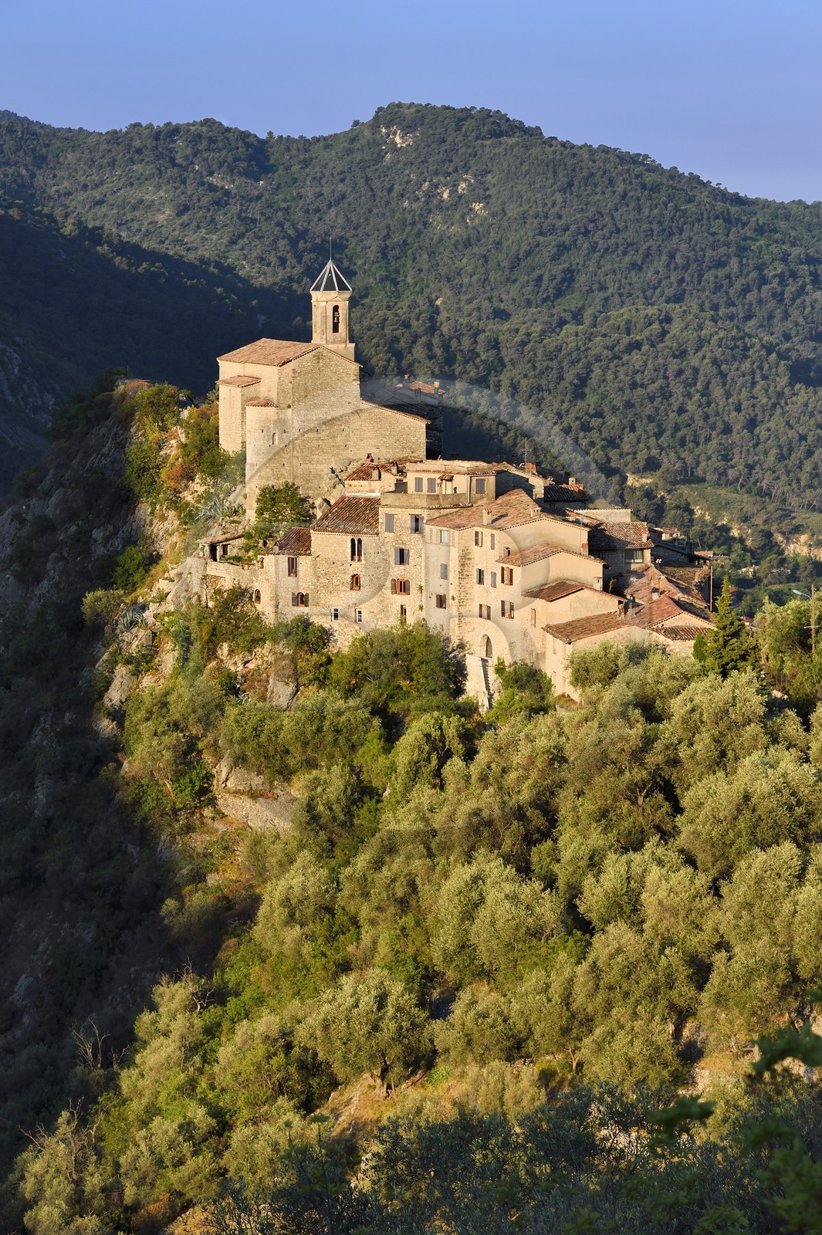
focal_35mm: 98
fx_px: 3360
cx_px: 411
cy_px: 618
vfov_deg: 20.8
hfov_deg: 13.9
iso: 200
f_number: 10
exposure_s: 1/320
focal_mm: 98
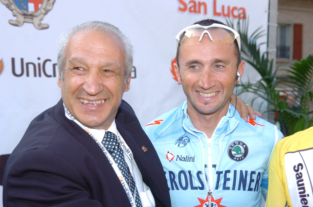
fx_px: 495
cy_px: 104
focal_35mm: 57
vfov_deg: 23.7
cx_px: 156
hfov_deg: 35.1
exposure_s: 1/250
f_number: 5
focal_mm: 38
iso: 200
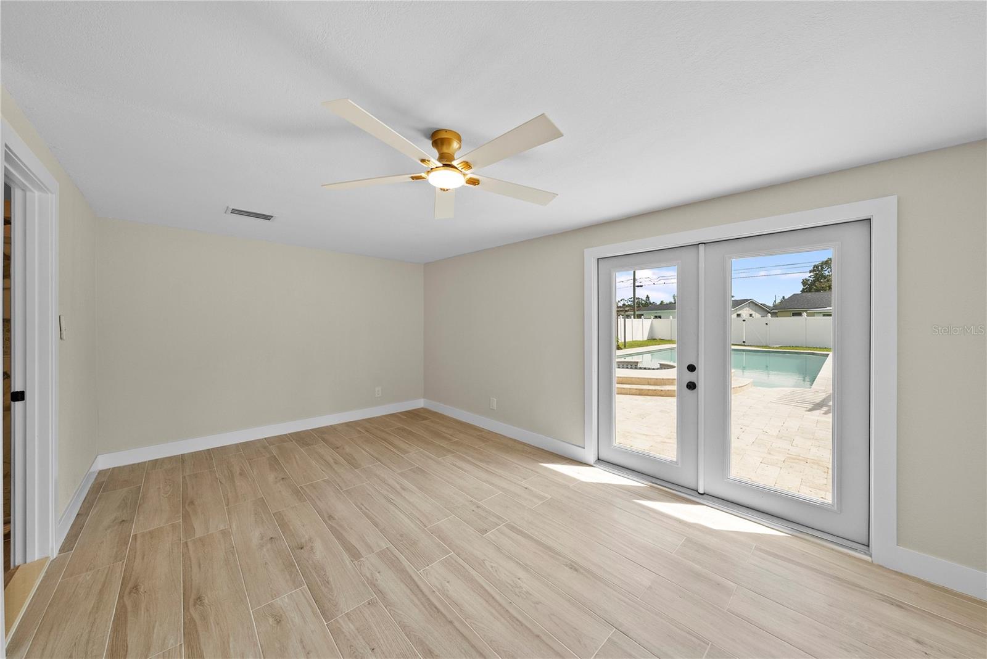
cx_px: 494
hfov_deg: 112.6
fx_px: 329
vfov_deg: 90.1
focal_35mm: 12
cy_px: 330
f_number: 8
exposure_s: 1/80
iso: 640
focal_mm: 12
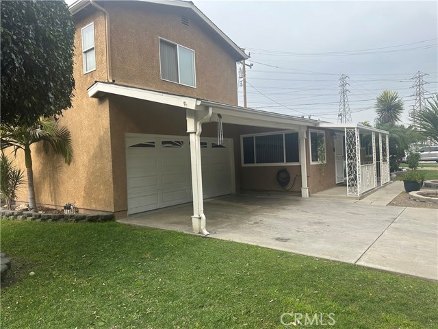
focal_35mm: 24
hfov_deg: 71.6
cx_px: 219
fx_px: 304
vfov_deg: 56.8
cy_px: 164
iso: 80
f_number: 1.78
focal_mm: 6.86
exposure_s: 1/2299
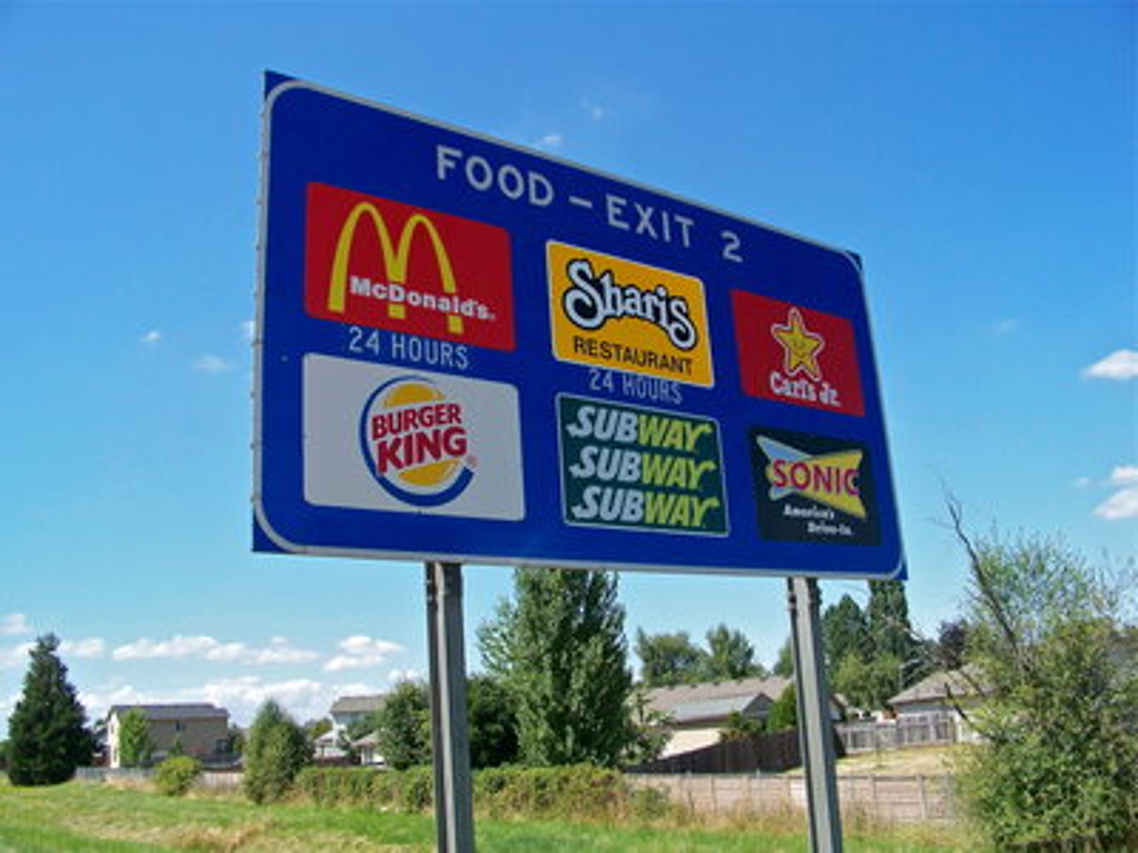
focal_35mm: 33
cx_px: 569
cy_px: 426
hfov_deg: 55.4
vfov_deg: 42.9
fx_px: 1085
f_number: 4
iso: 200
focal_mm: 5.85
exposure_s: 1/1250
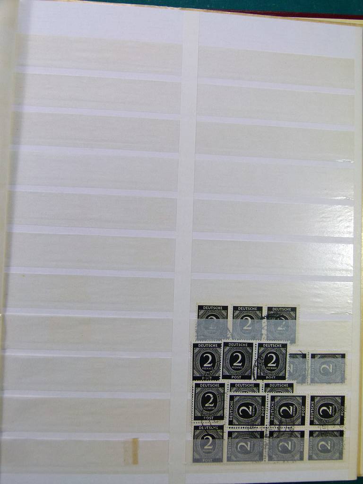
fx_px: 489
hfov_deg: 40.7
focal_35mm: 35
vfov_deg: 52.6
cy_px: 242
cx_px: 182
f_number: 4
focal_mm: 6.3
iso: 100
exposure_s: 1/125
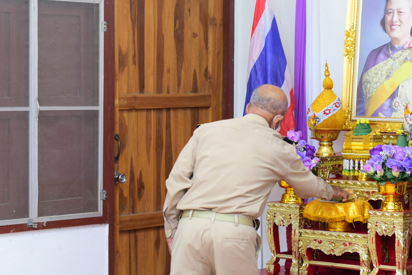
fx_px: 1282
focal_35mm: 112
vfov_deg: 12.2
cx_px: 279
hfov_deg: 18.2
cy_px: 123
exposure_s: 1/100
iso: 1600
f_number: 2.8
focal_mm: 50
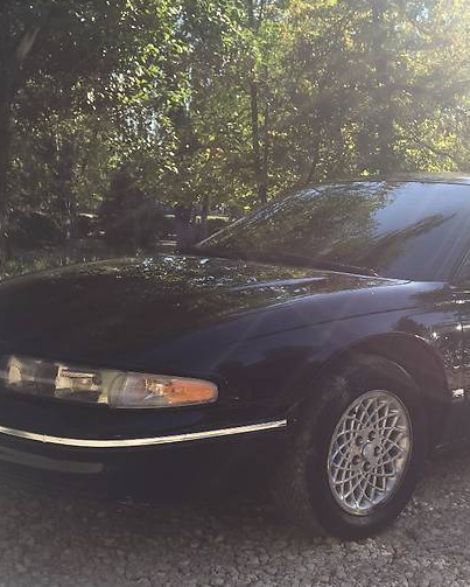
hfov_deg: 33.0
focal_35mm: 45
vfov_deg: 41.0
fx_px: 782
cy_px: 345
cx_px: 331
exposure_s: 1/746
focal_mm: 4.2
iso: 32
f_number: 2.2
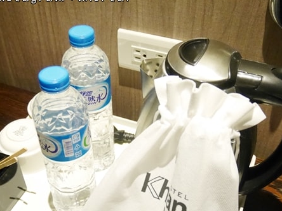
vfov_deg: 31.8
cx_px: 129
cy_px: 150
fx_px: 367
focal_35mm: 45
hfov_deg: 42.0
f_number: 3.7
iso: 3200
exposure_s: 1/40
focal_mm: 15
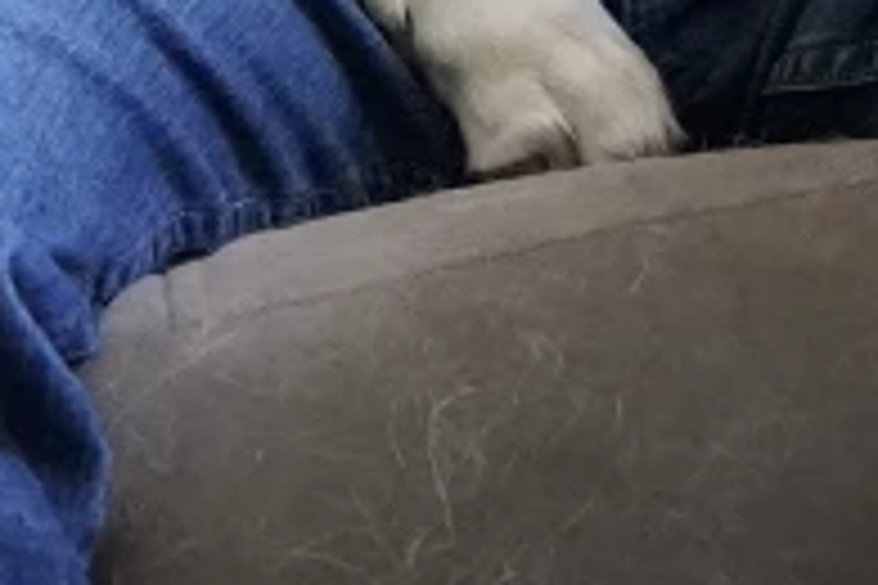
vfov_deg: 7.3
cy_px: -958
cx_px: 815
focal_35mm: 172
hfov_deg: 11.9
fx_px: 4195
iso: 10000
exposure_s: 1/250
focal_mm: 28
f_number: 4
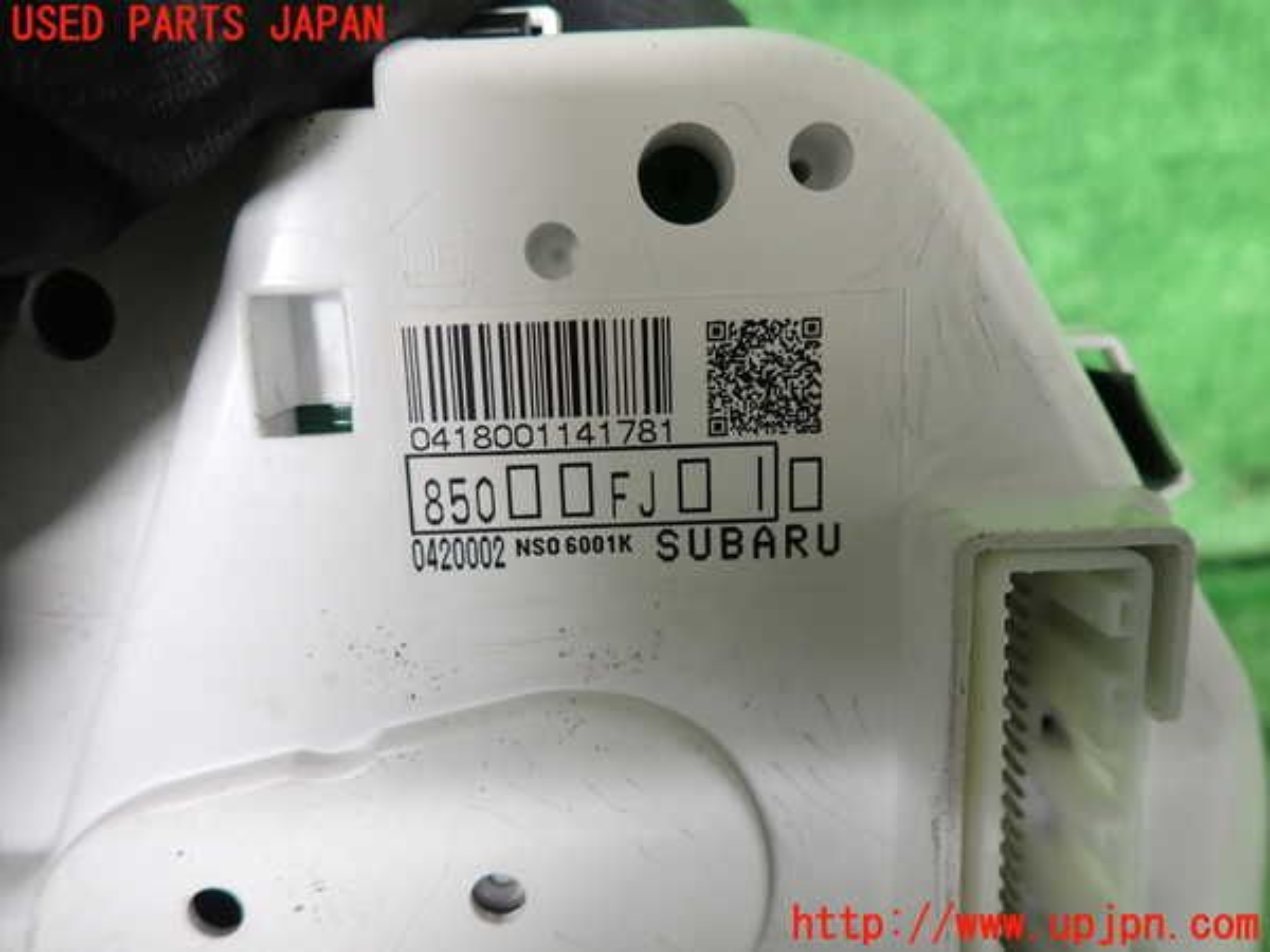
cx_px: 635
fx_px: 917
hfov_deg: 69.4
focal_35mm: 25
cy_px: 476
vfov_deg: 54.9
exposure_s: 1/80
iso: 100
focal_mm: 4.5
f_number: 2
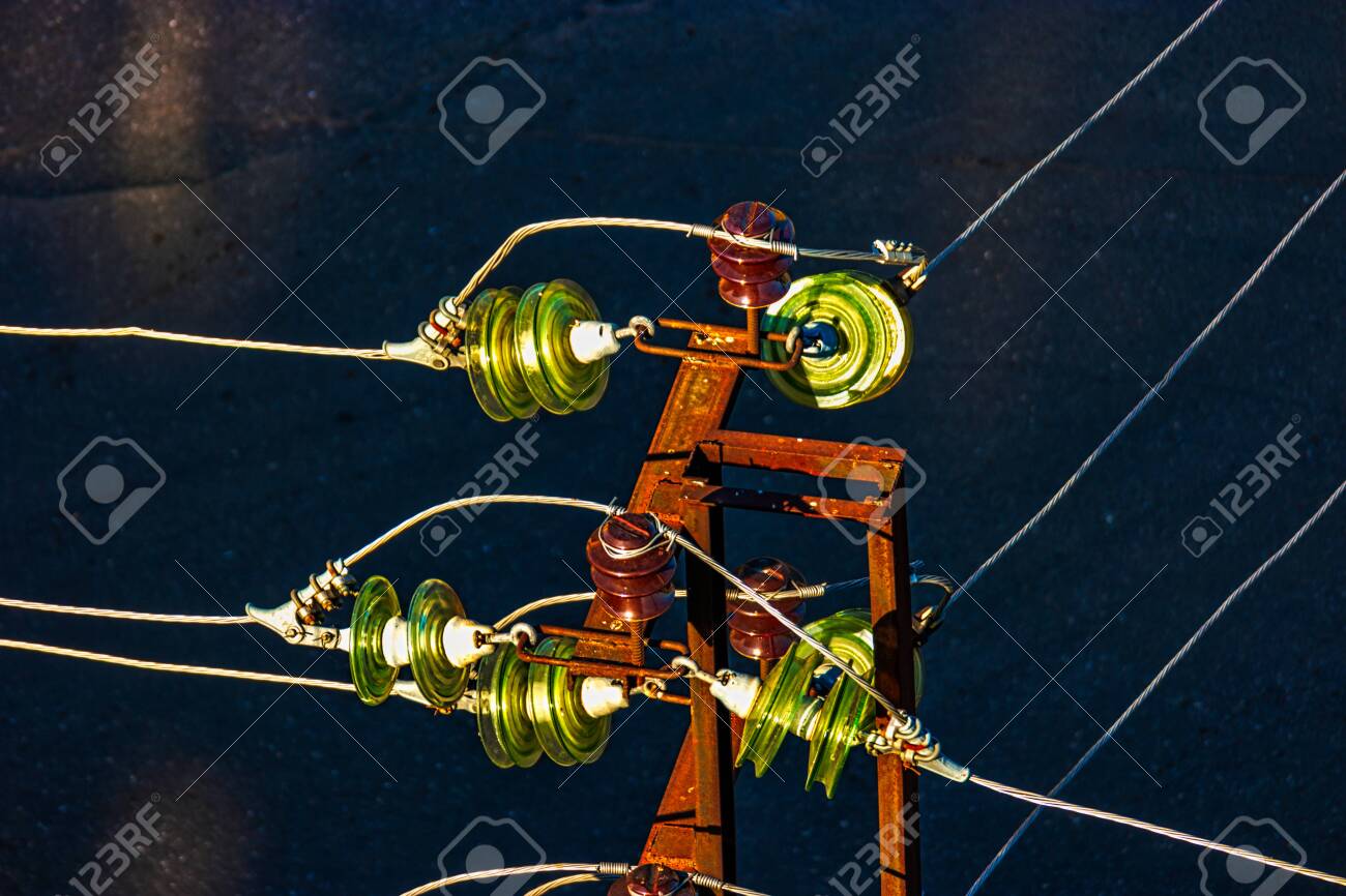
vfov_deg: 4.5
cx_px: 673
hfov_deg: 6.7
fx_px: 11512
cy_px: 448
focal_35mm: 308
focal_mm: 200
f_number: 5.6
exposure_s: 1/320
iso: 200
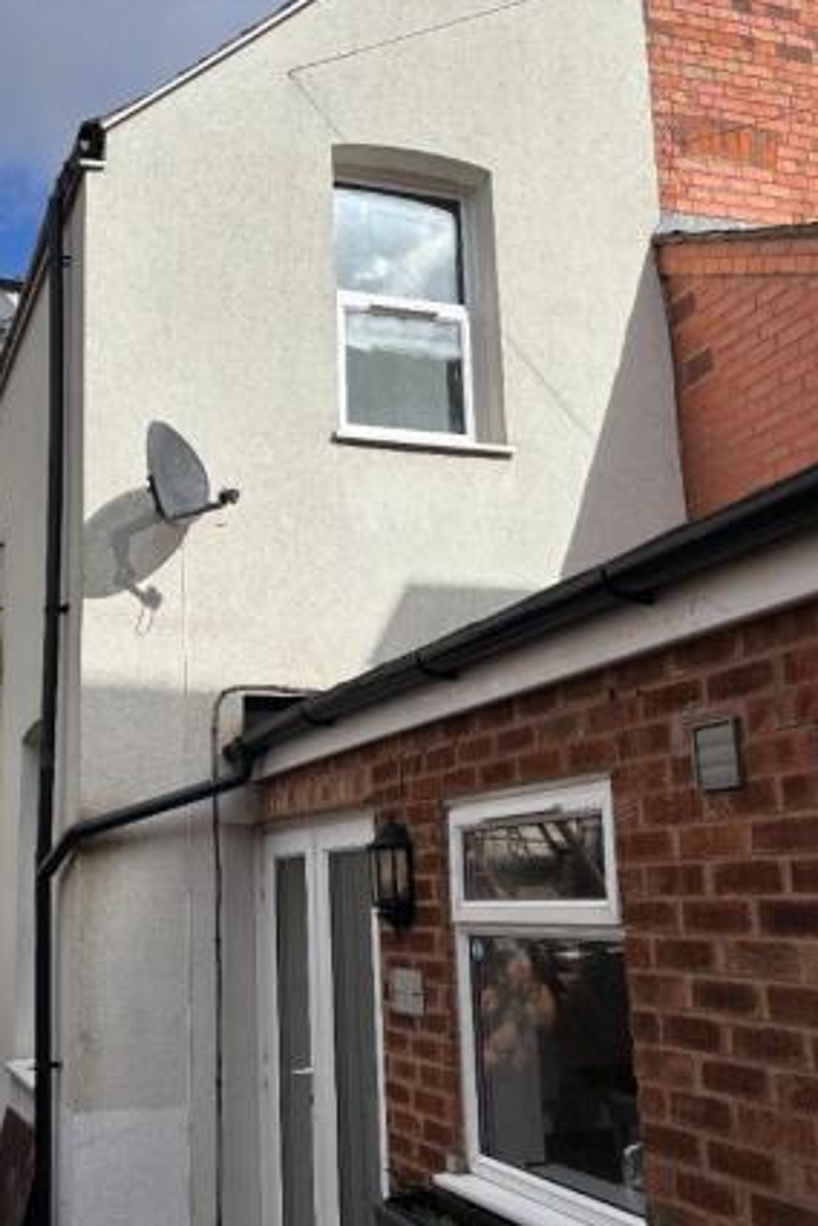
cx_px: 232
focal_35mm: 37
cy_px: 623
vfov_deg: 51.9
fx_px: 1261
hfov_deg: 35.3
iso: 50
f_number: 1.6
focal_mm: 5.96
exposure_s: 1/5076
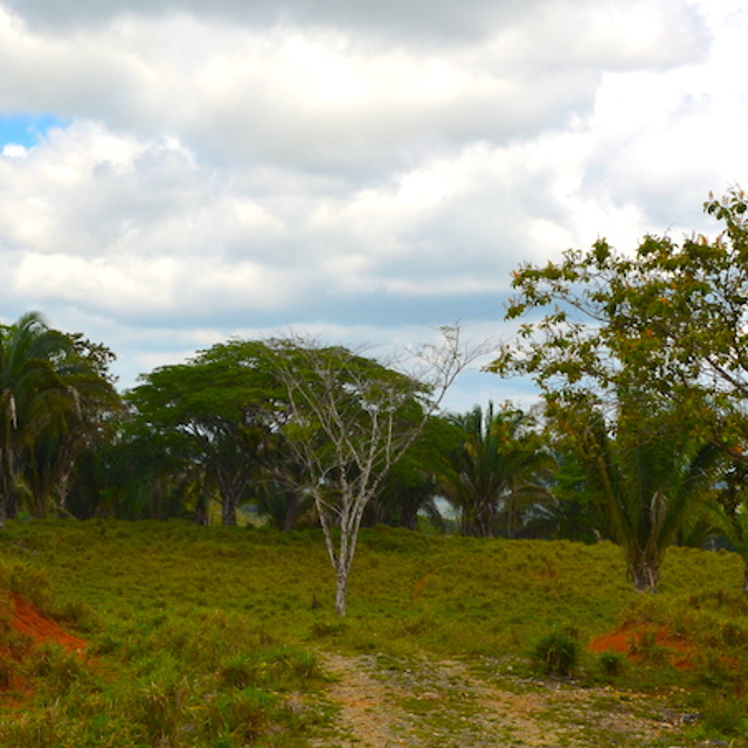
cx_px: 213
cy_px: 367
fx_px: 2005
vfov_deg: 21.1
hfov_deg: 21.0
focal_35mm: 82
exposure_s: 1/200
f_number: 10
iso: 100
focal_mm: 18
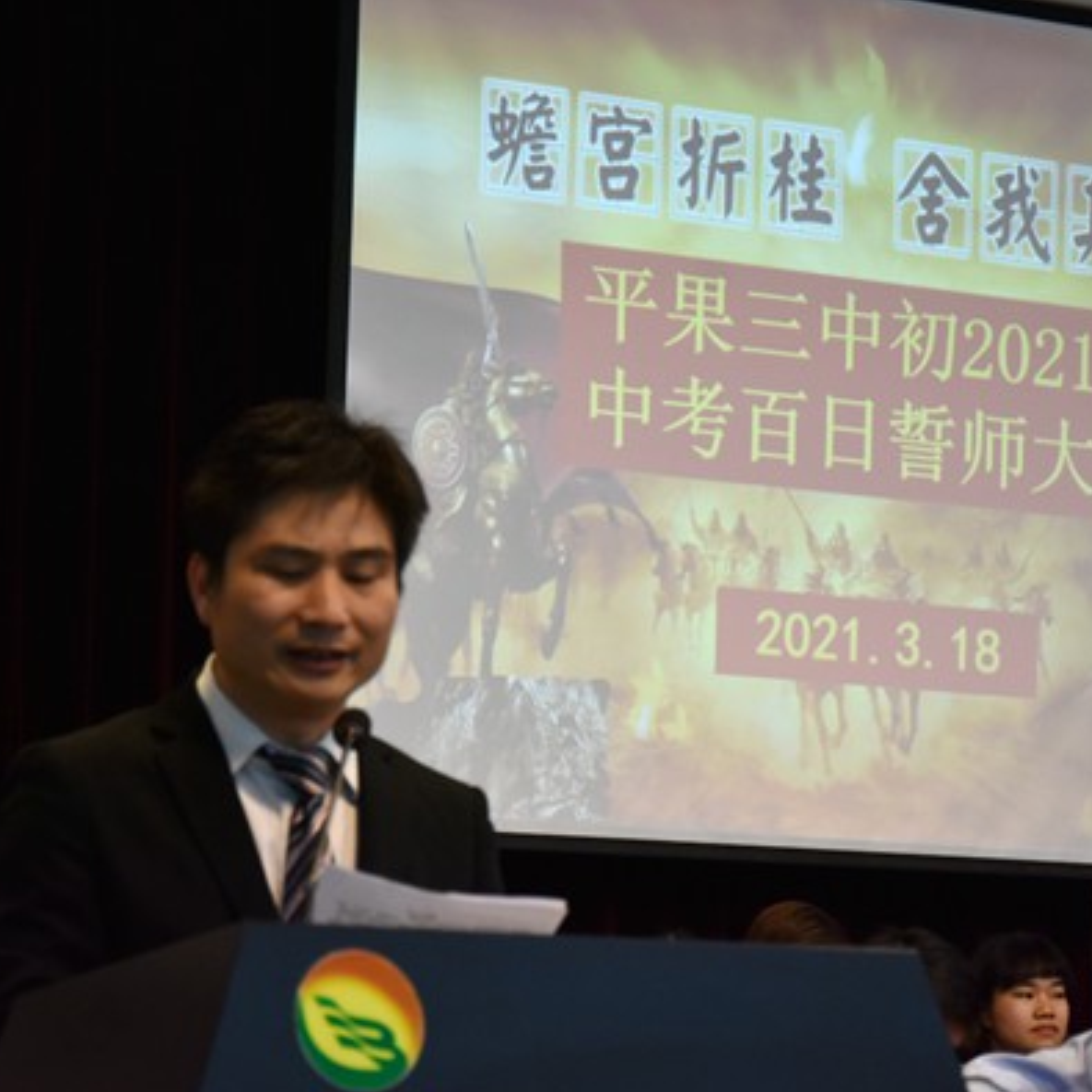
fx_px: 4283
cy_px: 550
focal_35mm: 120
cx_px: 564
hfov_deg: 14.5
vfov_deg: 14.5
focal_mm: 62
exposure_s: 1/100
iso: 800
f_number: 5.3
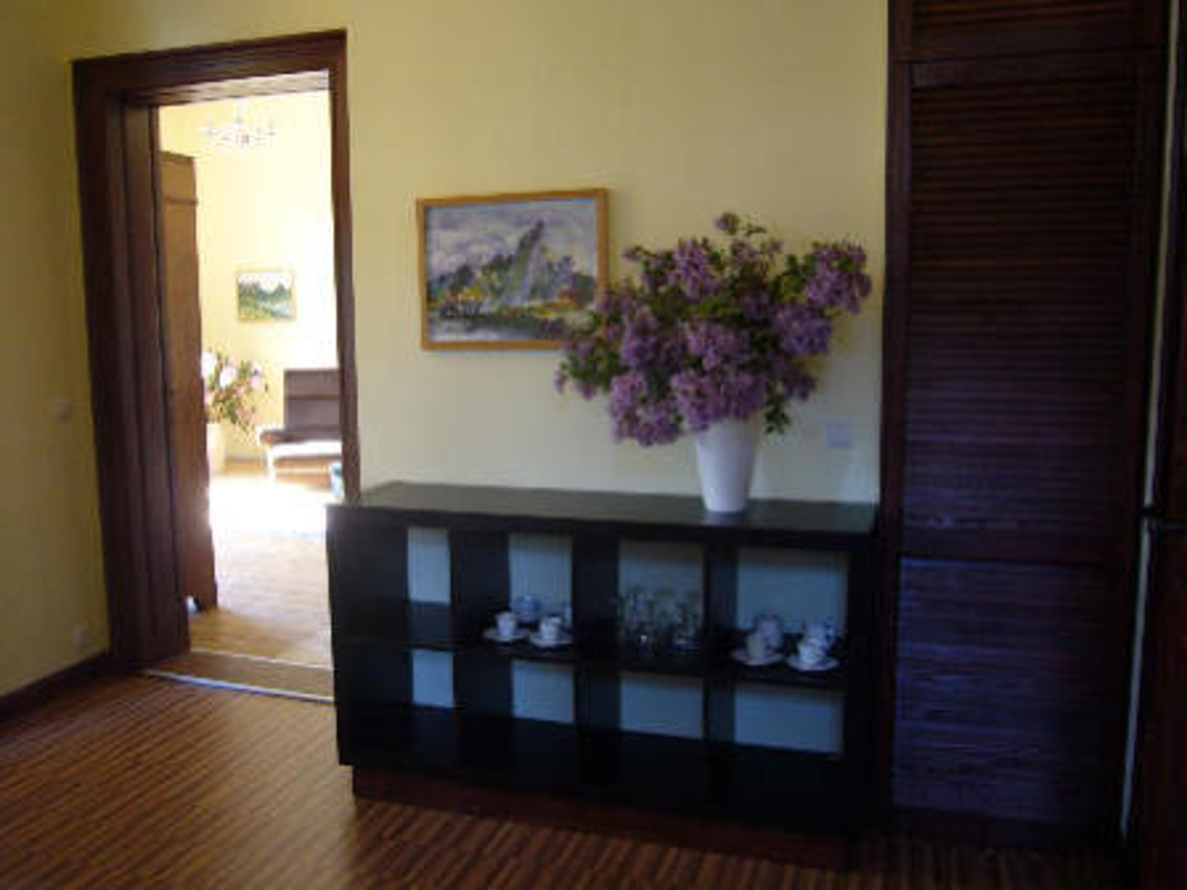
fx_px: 1029
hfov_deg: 60.0
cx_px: 594
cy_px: 445
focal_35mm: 30
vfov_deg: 46.8
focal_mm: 4.9
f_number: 2.9
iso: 100
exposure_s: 1/13
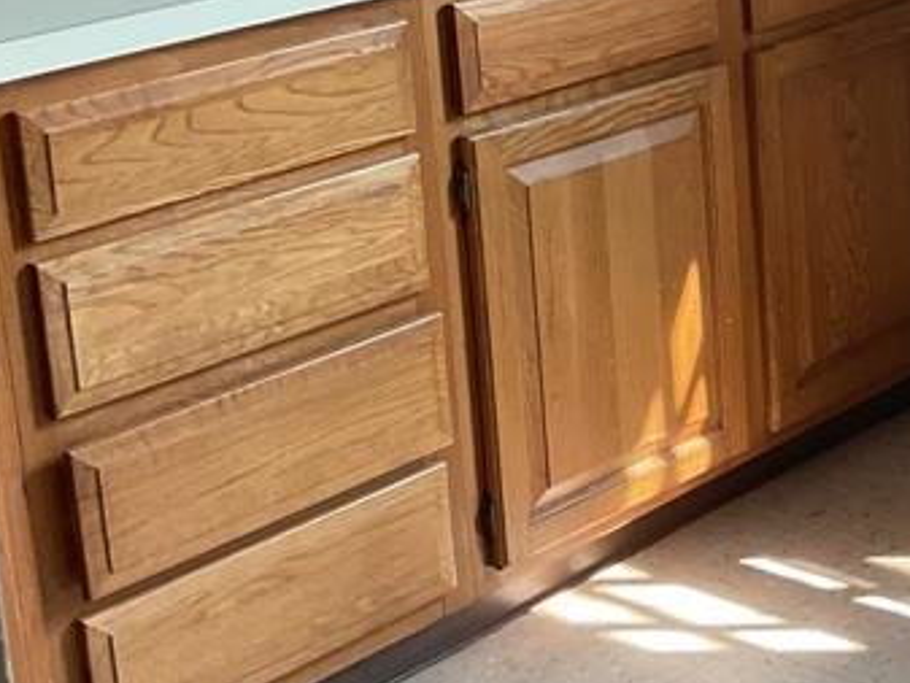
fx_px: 2314
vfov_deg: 16.6
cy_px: 57
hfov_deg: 20.9
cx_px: 1064
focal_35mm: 88
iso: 64
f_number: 1.8
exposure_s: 1/120
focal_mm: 3
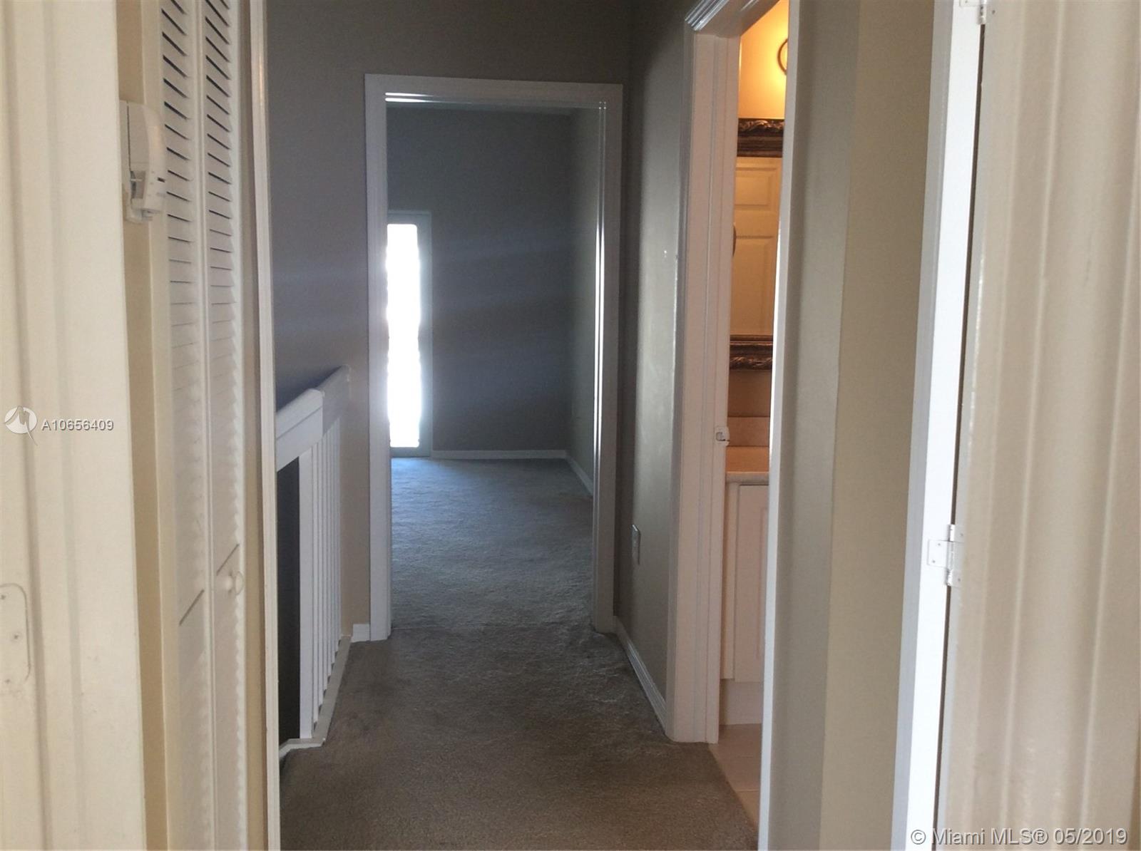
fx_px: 1053
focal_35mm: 32
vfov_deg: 44.0
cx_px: 570
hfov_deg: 56.9
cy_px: 426
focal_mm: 3.3
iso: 50
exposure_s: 1/24
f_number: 2.4
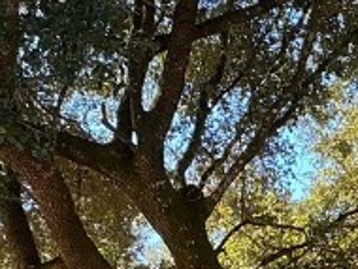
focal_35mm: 156
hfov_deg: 12.3
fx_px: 1615
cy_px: 331
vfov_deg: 9.4
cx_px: 454
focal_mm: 3
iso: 20
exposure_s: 1/186
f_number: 1.8
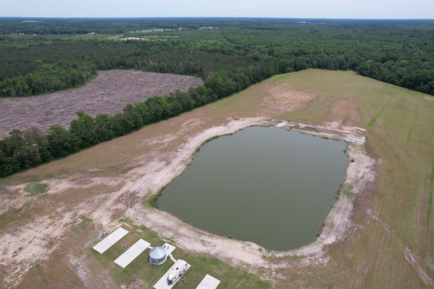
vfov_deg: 57.2
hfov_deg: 78.6
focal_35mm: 22
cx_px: 217
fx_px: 265
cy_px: 144
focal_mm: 8.38
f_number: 2.8
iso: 130
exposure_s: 1/2000
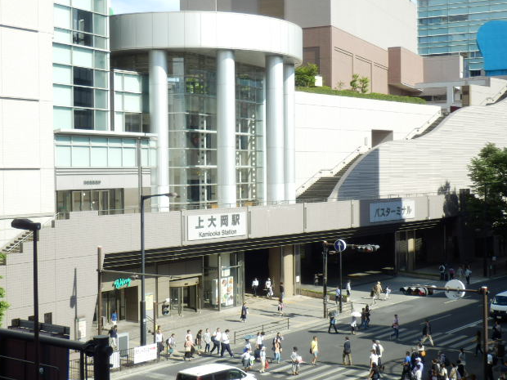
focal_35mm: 65
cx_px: 249
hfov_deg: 29.8
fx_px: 952
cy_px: 190
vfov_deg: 22.6
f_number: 4.6
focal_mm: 11.1
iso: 80
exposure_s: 1/320
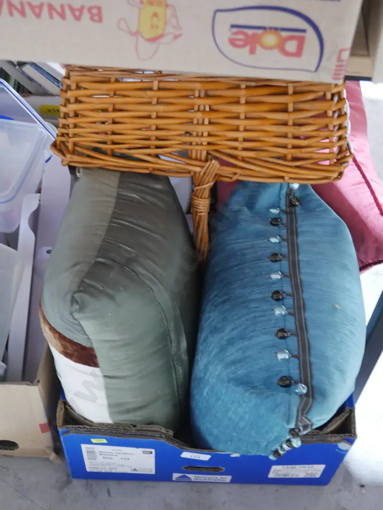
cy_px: 255
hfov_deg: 30.3
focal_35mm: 48
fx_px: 708
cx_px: 192
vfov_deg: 39.6
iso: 3200
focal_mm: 24
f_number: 5.6
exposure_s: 1/15
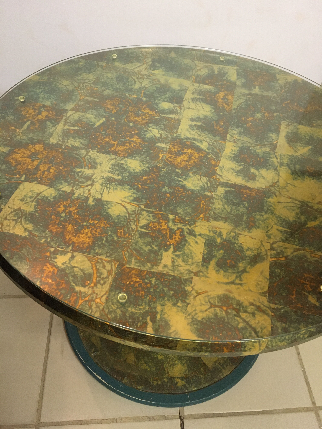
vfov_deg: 61.7
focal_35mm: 29
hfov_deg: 48.2
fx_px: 360
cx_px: 161
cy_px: 214
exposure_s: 1/33
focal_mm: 4.15
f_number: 2.2
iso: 200
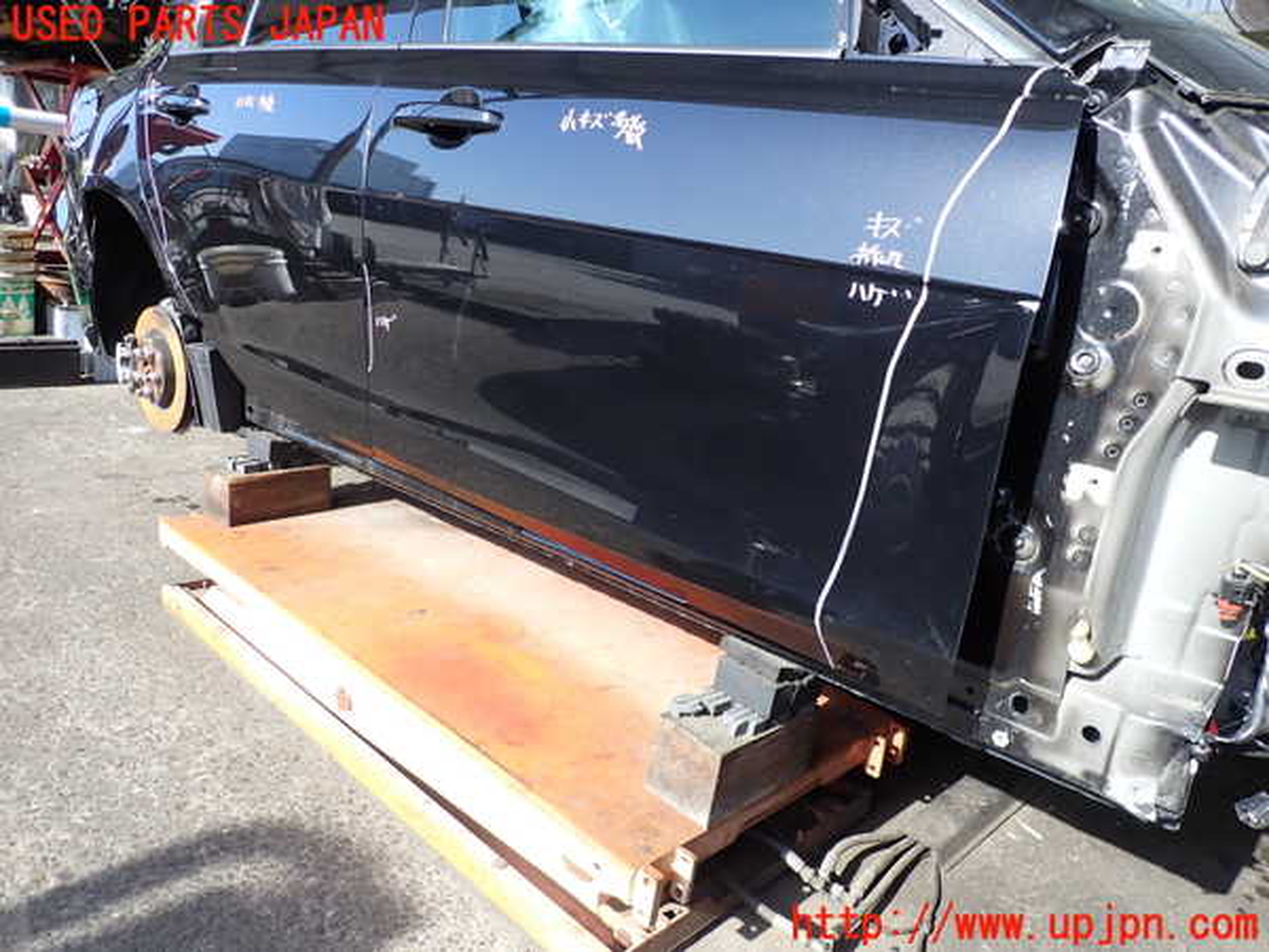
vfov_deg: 54.9
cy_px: 476
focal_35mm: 25
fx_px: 916
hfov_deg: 69.4
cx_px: 634
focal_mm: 4.5
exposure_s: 1/320
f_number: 2.8
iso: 100
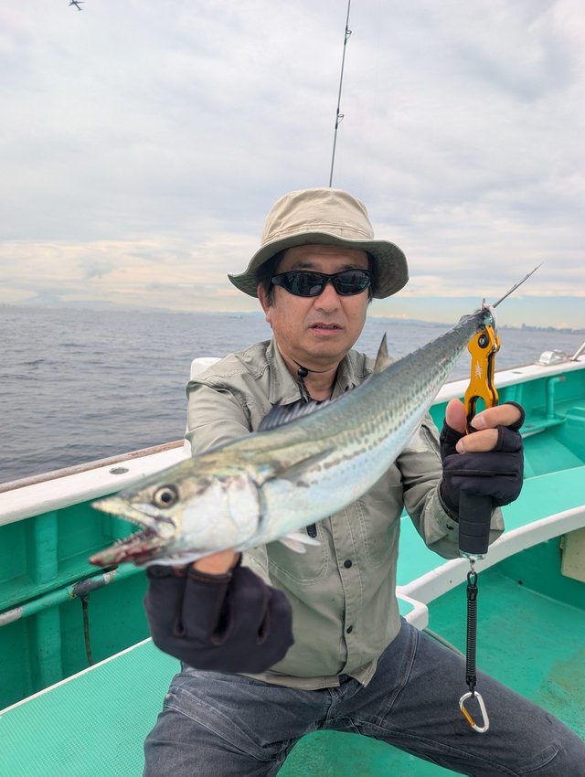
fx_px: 539
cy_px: 388
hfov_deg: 56.9
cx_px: 292
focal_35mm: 24
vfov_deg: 71.5
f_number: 1.68
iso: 25
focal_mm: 6.9
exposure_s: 1/648
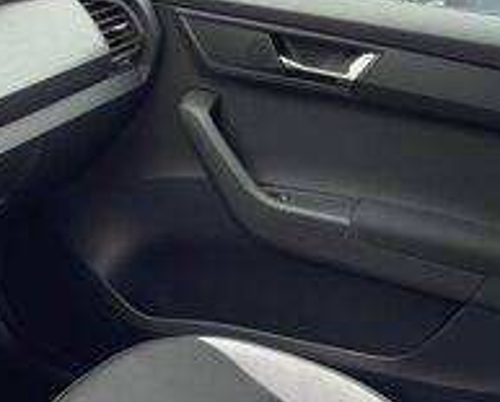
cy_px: 363
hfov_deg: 20.8
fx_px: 1245
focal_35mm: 84
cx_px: -137
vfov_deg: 18.0
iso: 32
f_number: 1.6
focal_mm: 4.2
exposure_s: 1/266
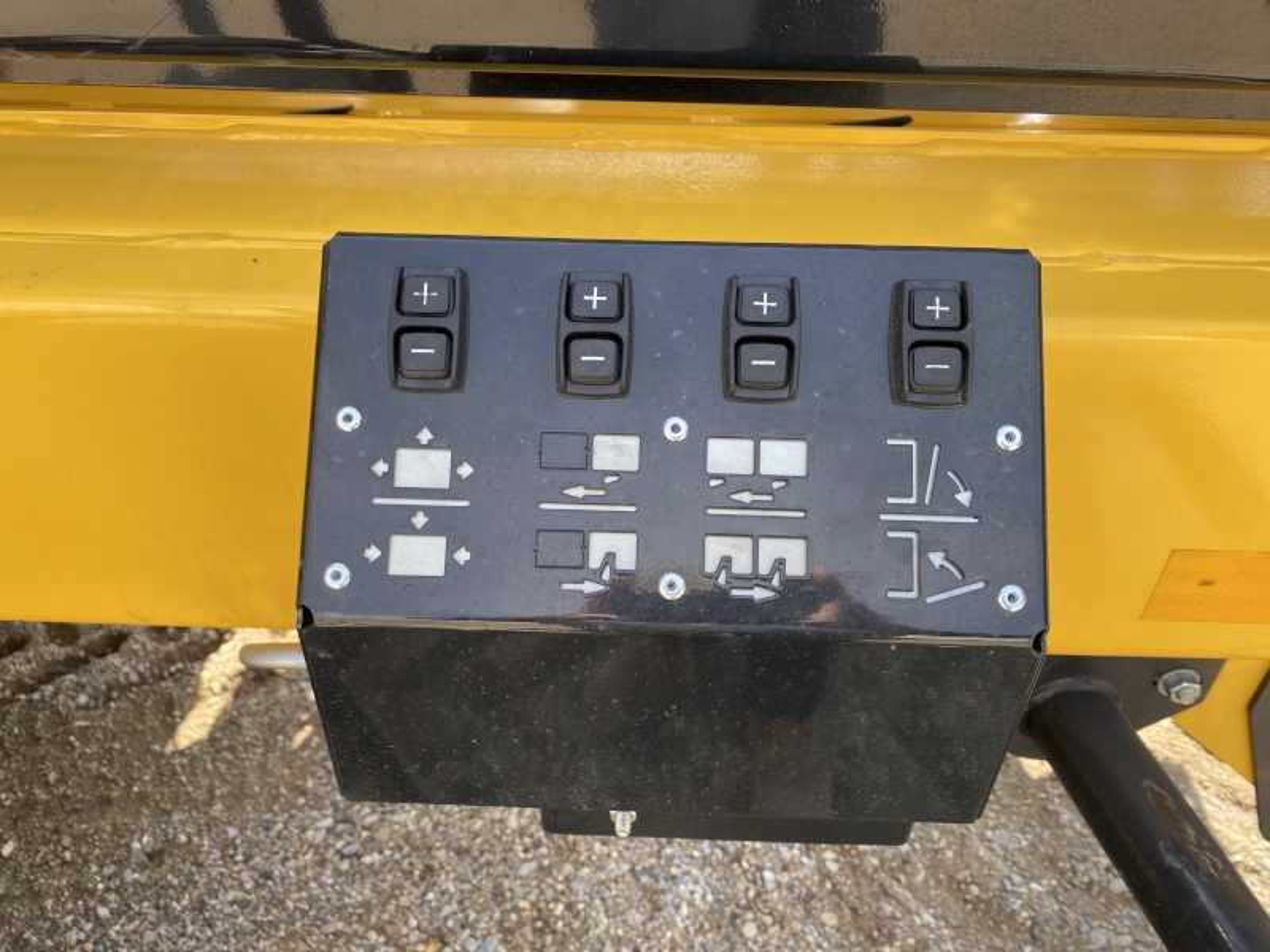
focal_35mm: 26
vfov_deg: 53.1
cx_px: 635
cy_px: 476
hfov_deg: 67.3
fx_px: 954
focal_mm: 4.25
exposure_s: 1/328
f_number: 1.8
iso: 32
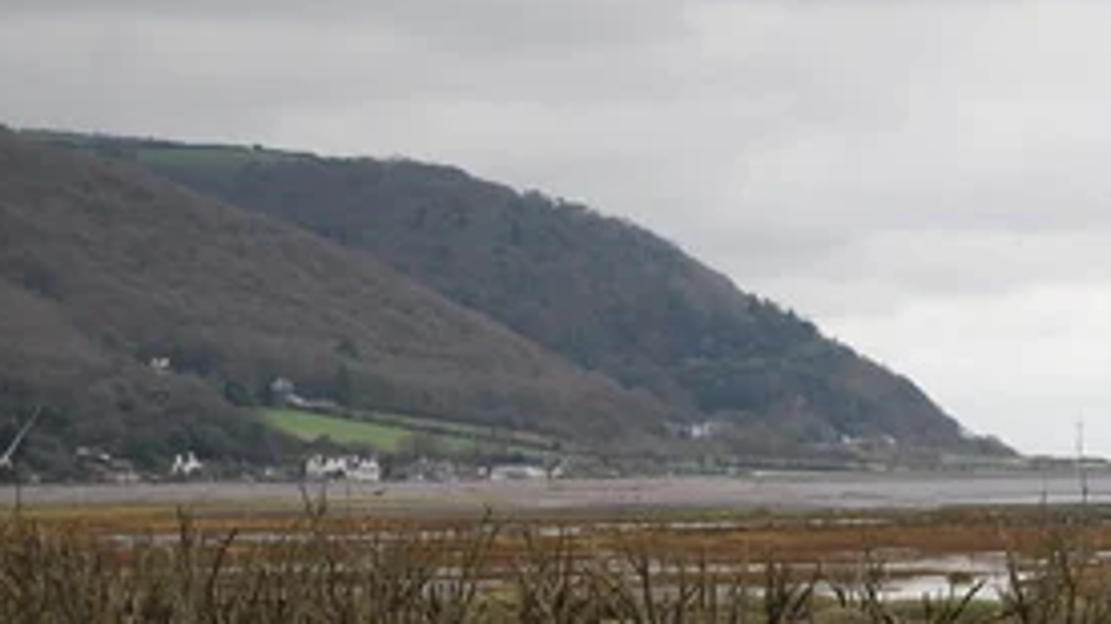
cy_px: 574
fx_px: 4444
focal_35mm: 151
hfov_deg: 14.2
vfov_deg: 8.0
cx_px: 894
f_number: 5.6
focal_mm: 55
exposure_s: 1/320
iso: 800
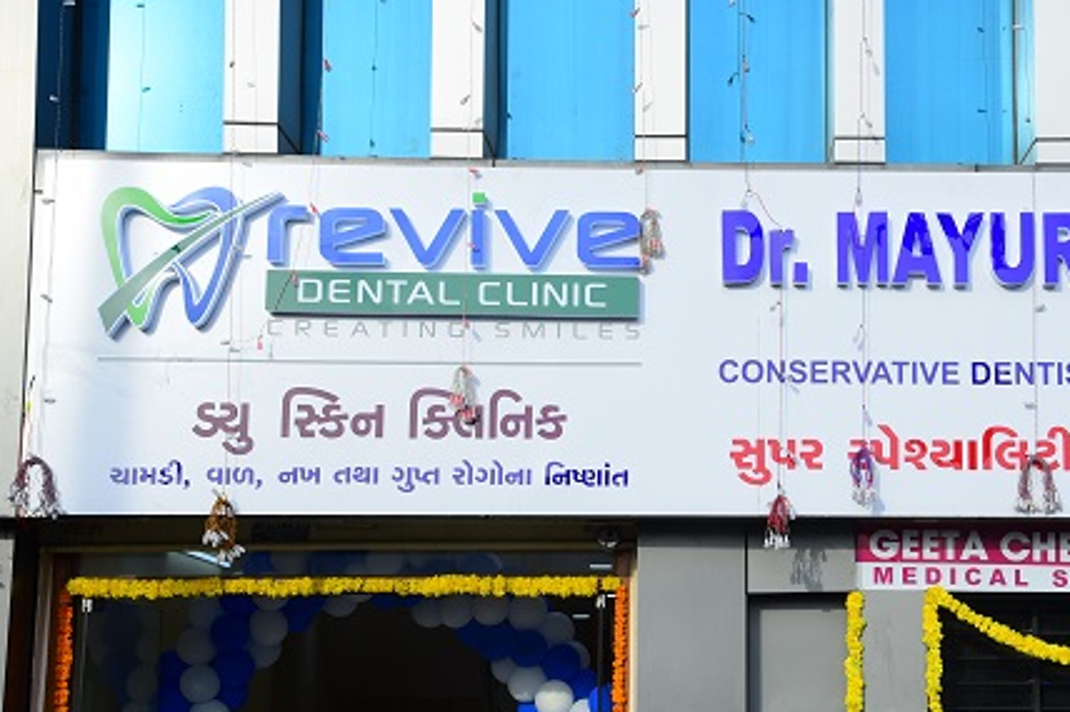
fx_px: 2258
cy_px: 393
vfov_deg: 17.9
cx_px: 770
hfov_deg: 26.4
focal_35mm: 76
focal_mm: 50
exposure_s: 1/320
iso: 200
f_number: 7.1
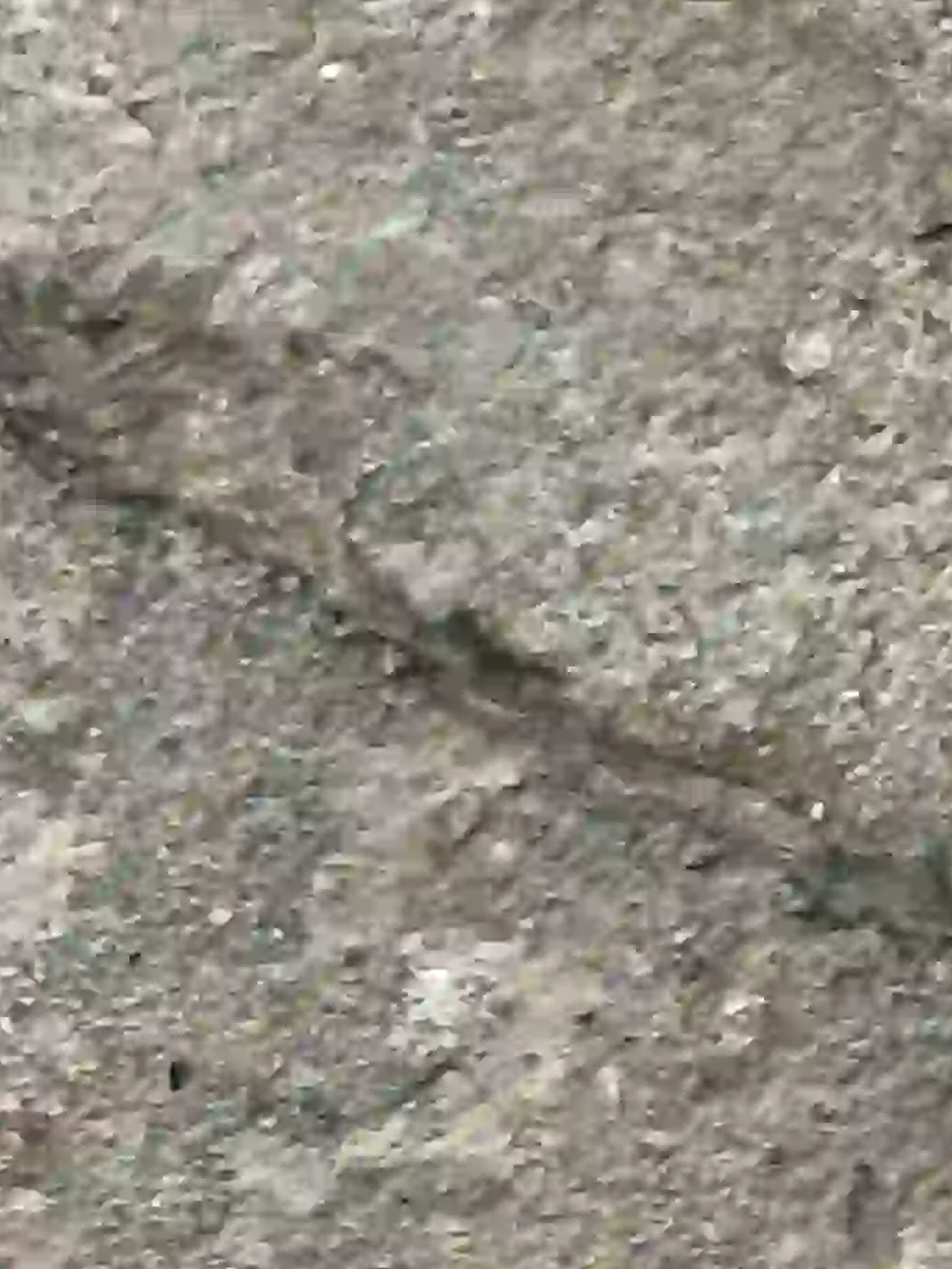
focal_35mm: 115
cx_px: 2033
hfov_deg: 11.4
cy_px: -530
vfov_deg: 15.9
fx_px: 4217
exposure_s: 1/903
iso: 32
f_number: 1.6
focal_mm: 4.2
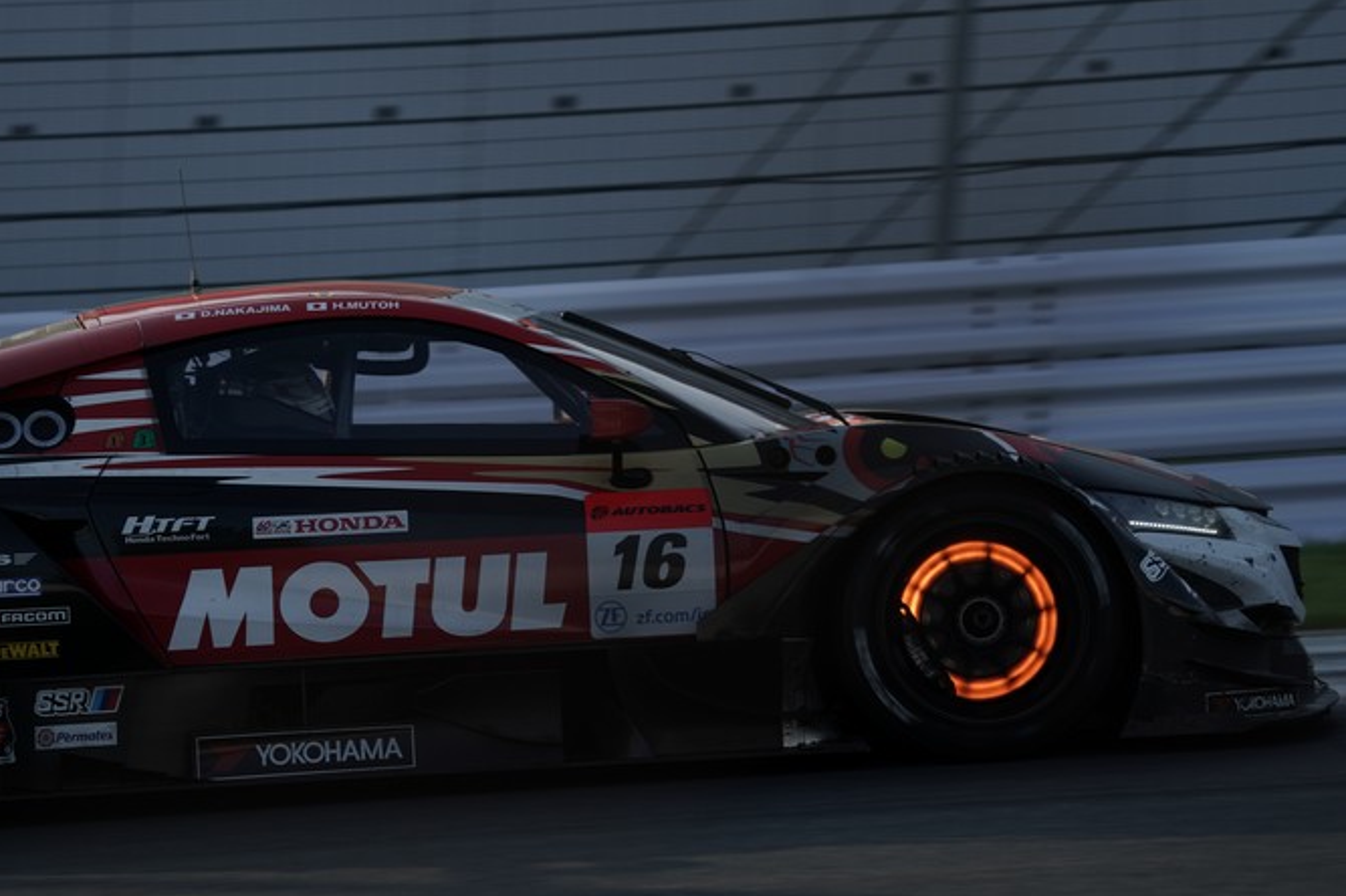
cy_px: 480
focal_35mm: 216
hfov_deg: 9.5
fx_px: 8072
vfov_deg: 6.4
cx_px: 708
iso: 200
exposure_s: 1/800
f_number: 5.6
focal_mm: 200
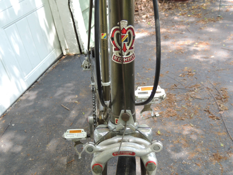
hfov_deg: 52.6
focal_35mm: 35
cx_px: 116
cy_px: 88
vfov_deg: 40.7
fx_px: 236
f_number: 3.3
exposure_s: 1/80
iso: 100
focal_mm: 6.2
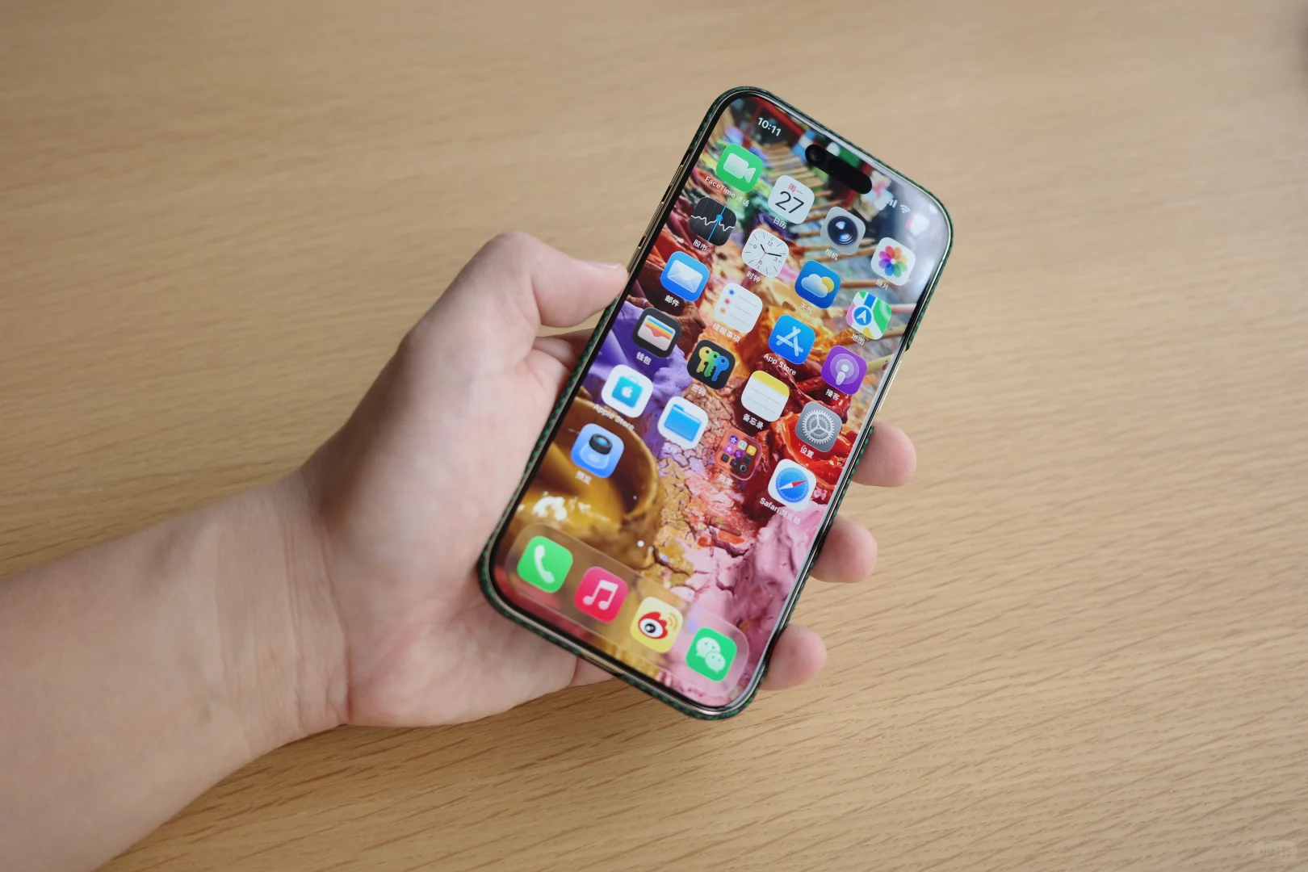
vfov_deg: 33.4
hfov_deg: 48.5
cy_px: 436
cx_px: 654
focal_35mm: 40
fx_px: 1453
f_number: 2.8
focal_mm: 26
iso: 200
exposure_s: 1/125
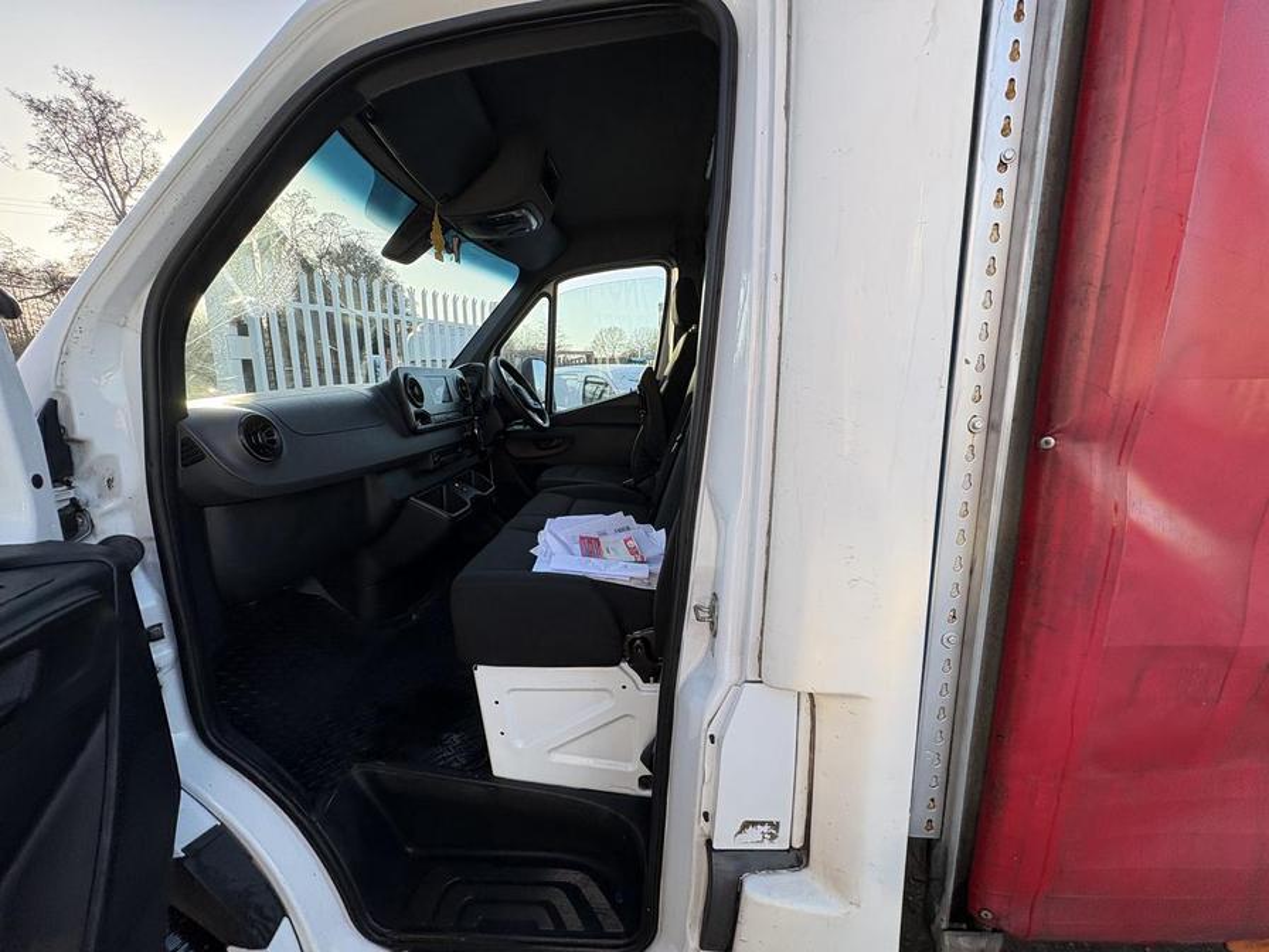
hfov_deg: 102.1
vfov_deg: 85.7
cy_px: 476
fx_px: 513
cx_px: 634
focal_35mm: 14
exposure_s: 1/239
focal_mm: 2.22
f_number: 2.2
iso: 40
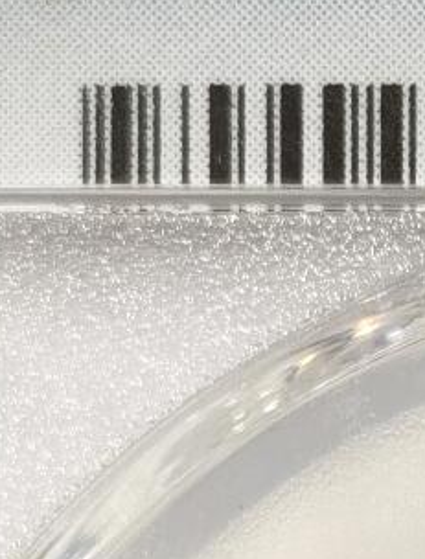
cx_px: 765
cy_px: 677
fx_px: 5195
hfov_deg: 4.6
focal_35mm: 320
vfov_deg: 6.1
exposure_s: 1/100
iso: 125
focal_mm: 5.56
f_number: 16
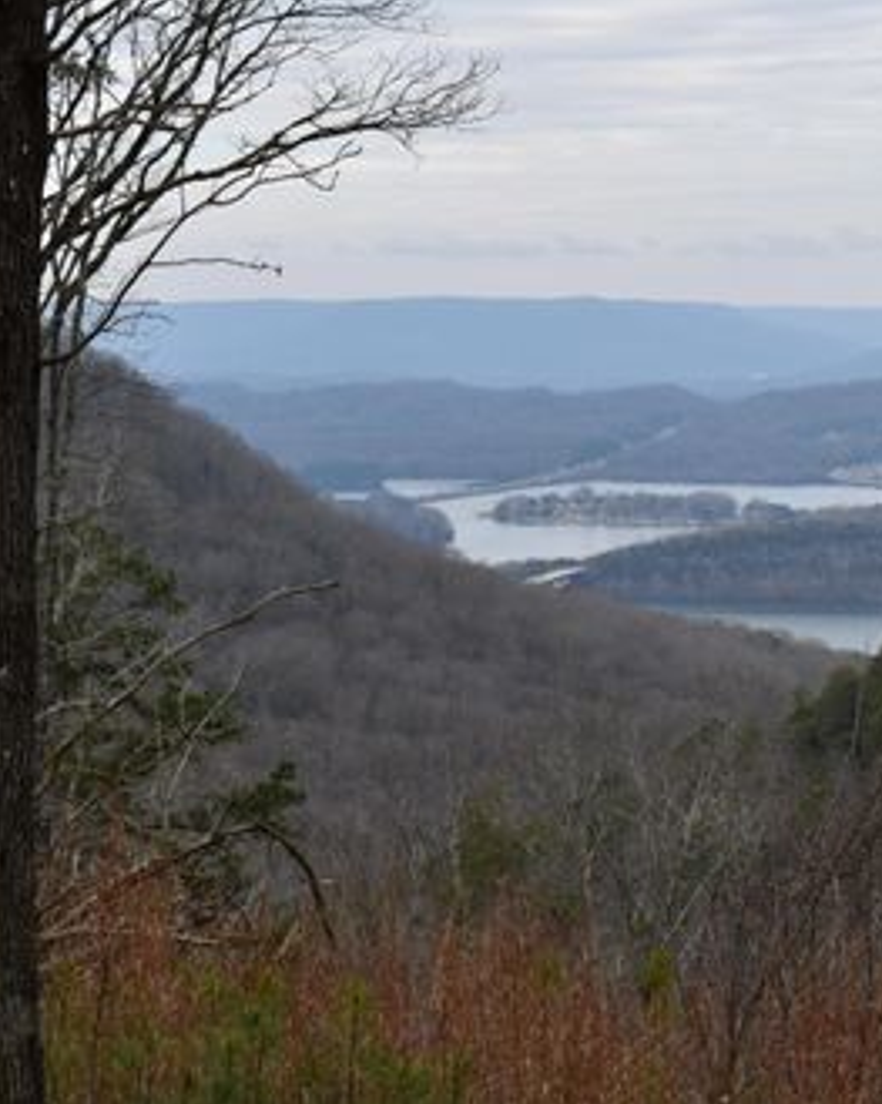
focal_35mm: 118
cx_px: 721
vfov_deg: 16.3
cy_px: 552
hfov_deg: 13.0
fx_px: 3843
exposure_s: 1/320
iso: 400
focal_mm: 55
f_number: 10
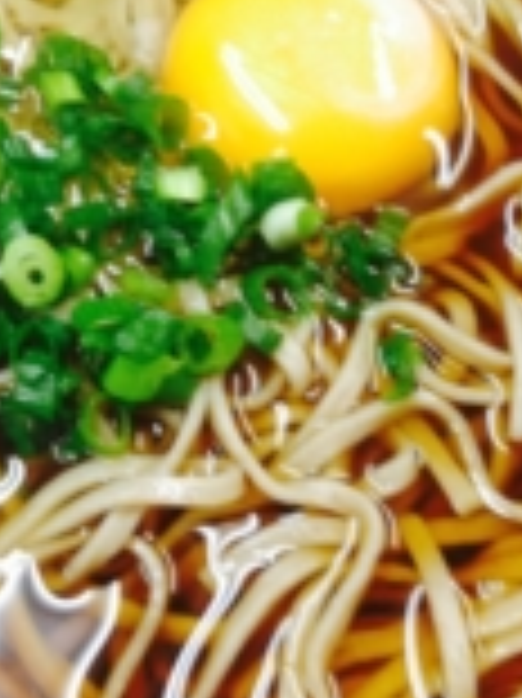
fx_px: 1711
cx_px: 189
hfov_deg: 17.3
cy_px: 113
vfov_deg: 22.6
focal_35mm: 85
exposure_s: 1/20
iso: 64
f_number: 2.4
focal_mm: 4.12
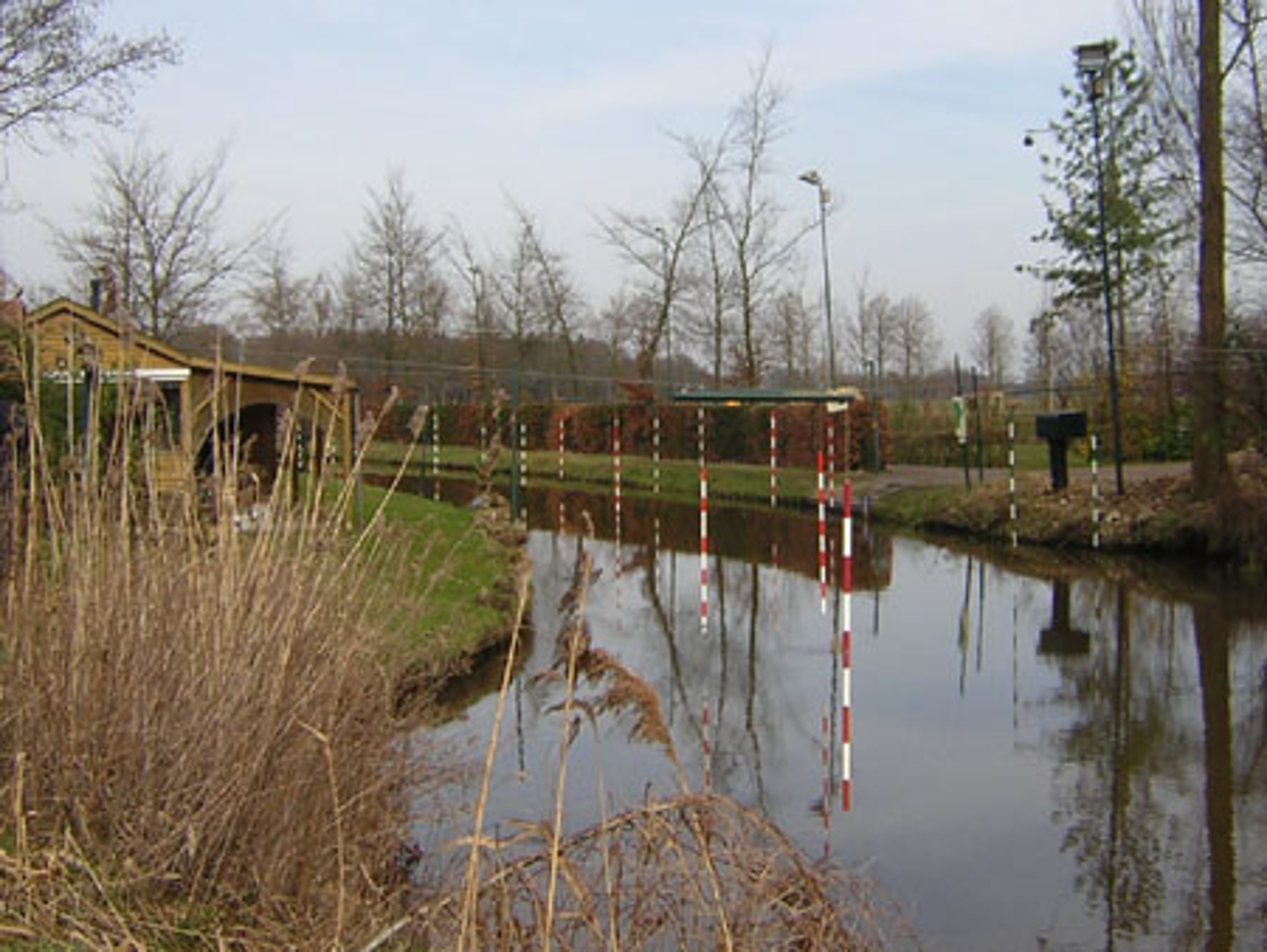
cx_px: 634
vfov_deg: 39.7
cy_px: 476
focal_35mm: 36
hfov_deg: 51.3
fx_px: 1318
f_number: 5.2
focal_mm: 4.7
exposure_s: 1/253
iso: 100
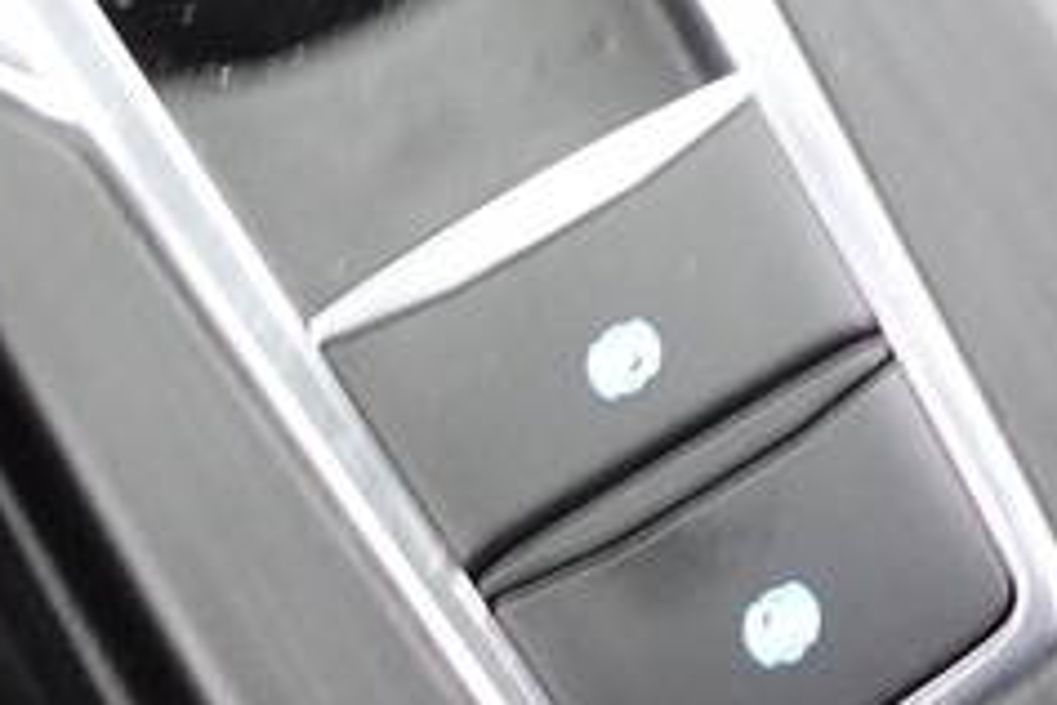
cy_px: -843
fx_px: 4815
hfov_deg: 12.5
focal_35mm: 164
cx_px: 705
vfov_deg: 7.9
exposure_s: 1/8
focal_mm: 9.4
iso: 1250
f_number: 1.8
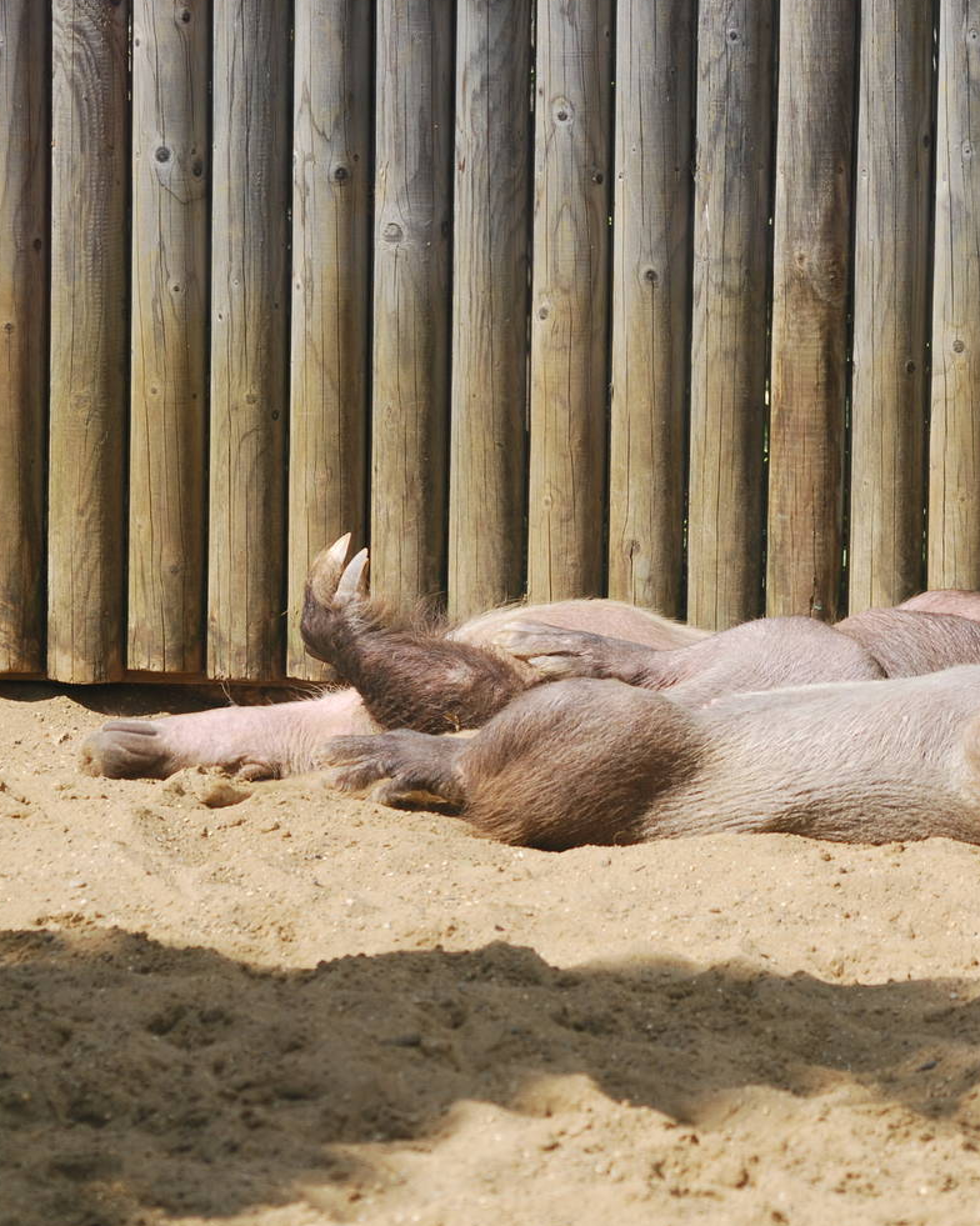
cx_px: 771
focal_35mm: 253
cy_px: 640
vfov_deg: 7.6
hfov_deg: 6.1
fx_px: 9178
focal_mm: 110
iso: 140
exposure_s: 1/500
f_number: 5.6
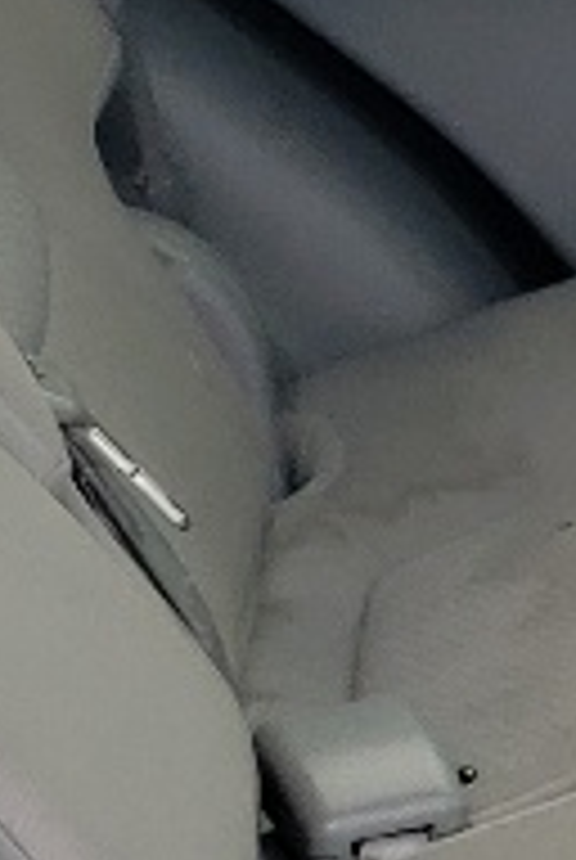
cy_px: 302
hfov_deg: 5.8
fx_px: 5404
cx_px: 1624
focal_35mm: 226
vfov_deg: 9.1
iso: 50
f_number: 1.5
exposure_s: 1/189
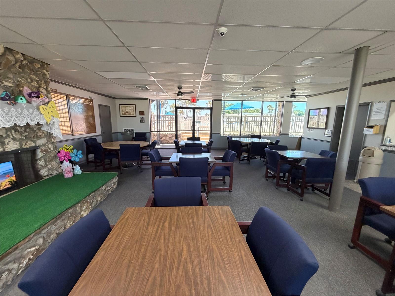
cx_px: 198
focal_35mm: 14
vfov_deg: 85.7
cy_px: 148
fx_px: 160
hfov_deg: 102.1
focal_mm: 2.22
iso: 250
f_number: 2.2
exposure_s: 1/60
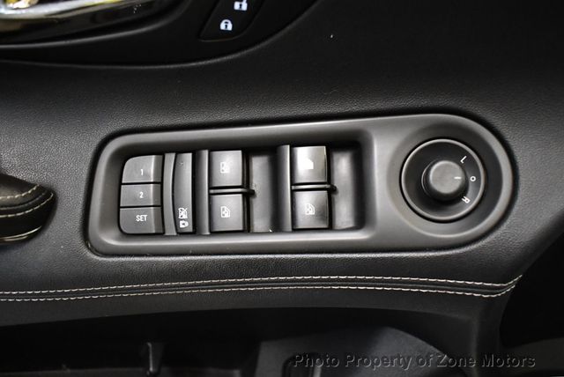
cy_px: 188
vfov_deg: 36.9
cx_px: 282
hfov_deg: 53.1
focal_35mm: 36
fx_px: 564
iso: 3200
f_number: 3.5
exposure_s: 1/100
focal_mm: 18
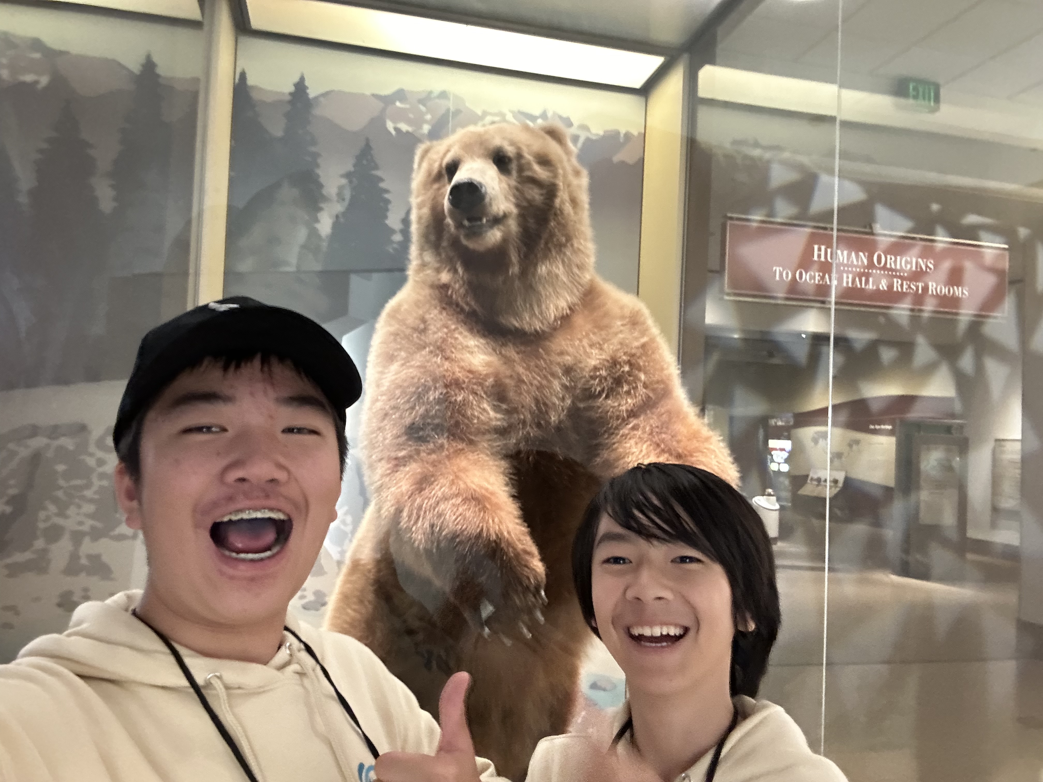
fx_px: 693
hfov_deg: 73.9
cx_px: 522
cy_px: 391
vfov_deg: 58.9
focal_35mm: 23
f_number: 1.9
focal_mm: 2.69
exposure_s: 1/17
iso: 640
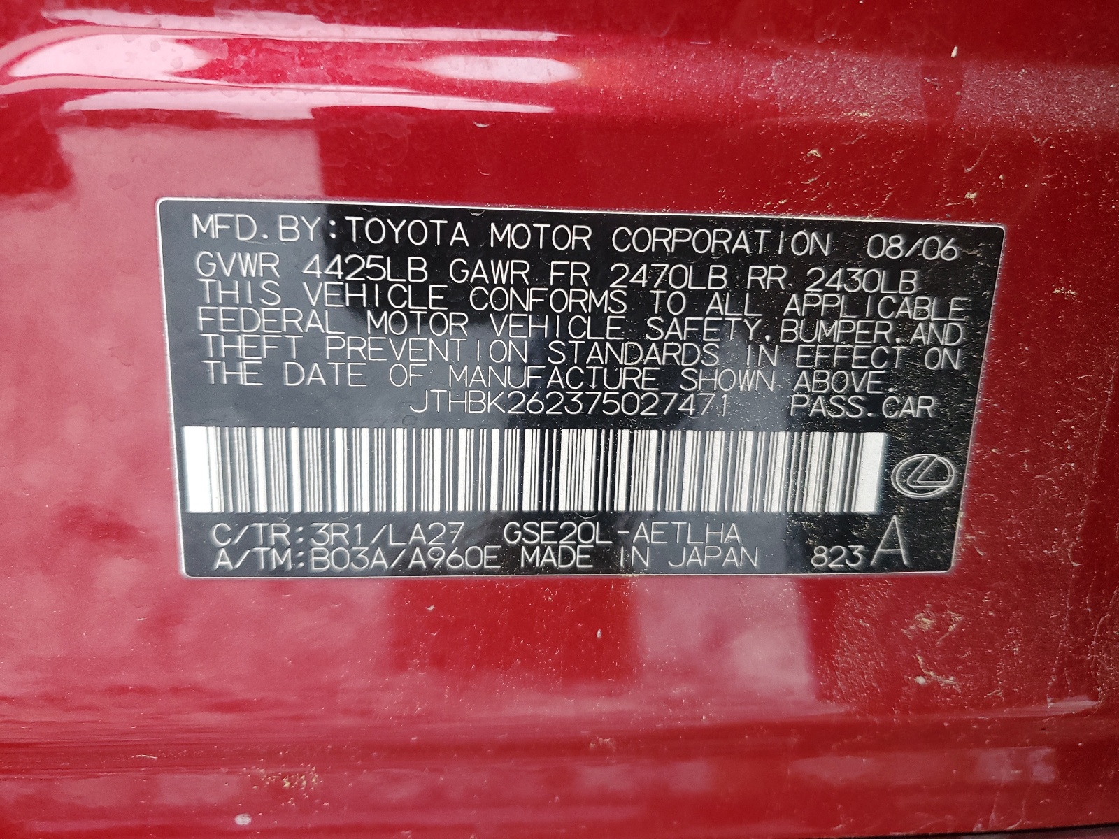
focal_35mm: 26
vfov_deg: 53.1
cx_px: 560
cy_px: 420
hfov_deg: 67.3
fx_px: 840
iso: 86
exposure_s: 1/60.2
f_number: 1.5
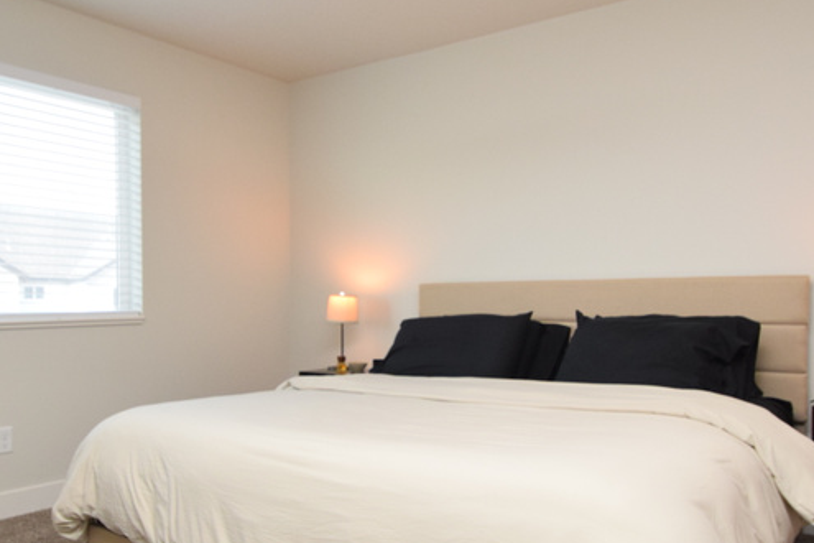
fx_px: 701
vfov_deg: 42.3
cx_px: 408
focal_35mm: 31
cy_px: 300
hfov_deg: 60.3
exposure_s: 1/100
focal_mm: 10
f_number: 5
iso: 800
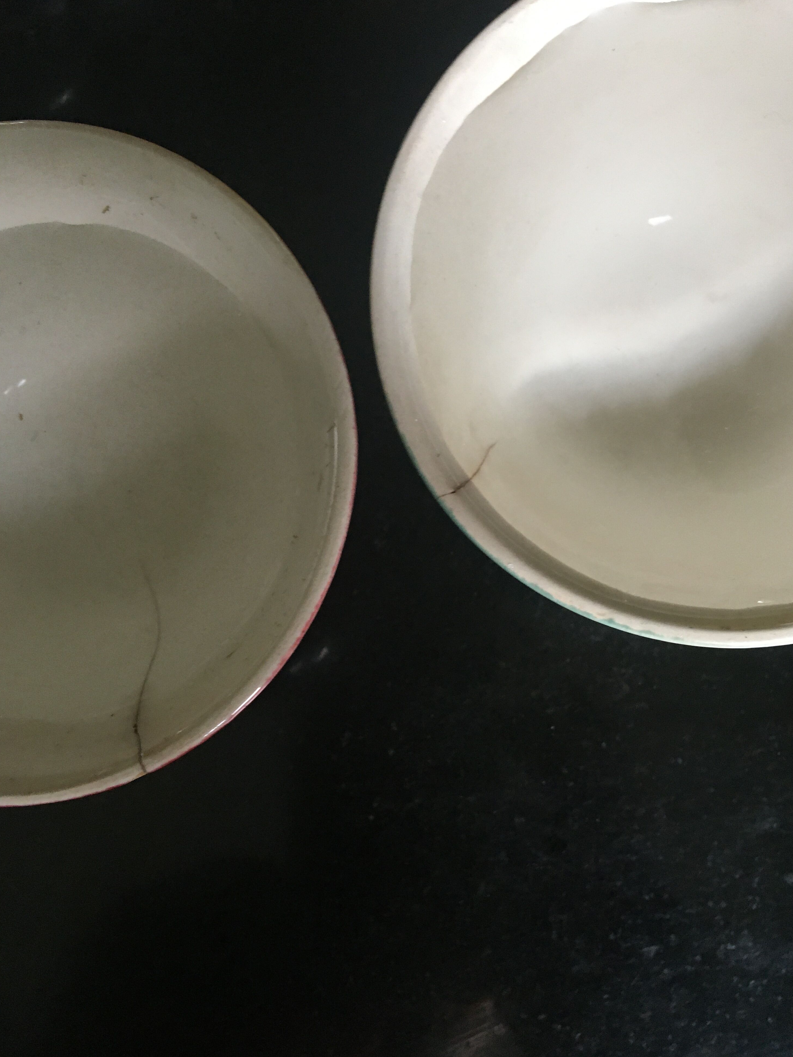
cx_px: 407
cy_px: 514
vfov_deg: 60.0
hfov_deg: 46.8
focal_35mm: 30
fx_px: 916
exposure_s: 1/33
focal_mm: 4.15
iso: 200
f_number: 2.2
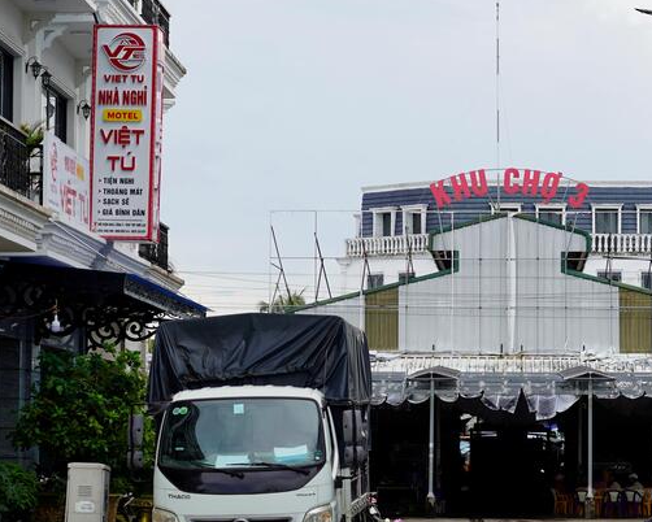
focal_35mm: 157
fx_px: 3031
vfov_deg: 9.8
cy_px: 256
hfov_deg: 12.3
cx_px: 451
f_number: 5
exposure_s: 1/400
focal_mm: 70
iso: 100
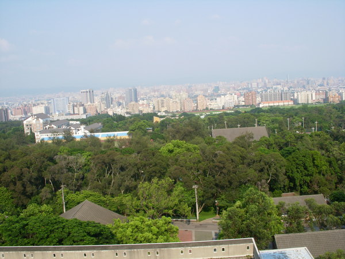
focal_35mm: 38
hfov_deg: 49.0
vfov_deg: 37.7
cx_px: 172
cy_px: 130
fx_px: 379
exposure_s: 1/200
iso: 100
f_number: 6.6
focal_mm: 6.3
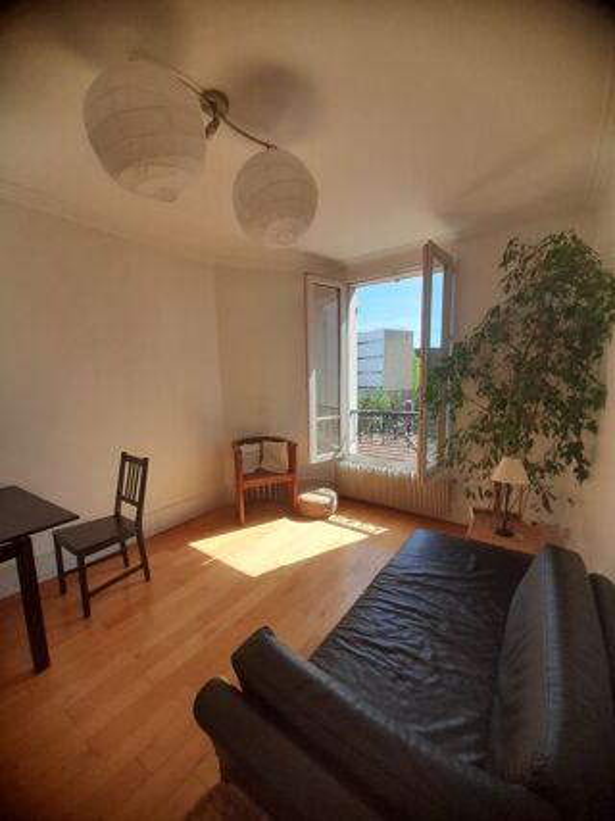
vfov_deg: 106.2
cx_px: 308
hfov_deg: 89.9
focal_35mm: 13
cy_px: 410
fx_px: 308
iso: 40
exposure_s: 1/360
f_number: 2.2
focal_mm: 1.42
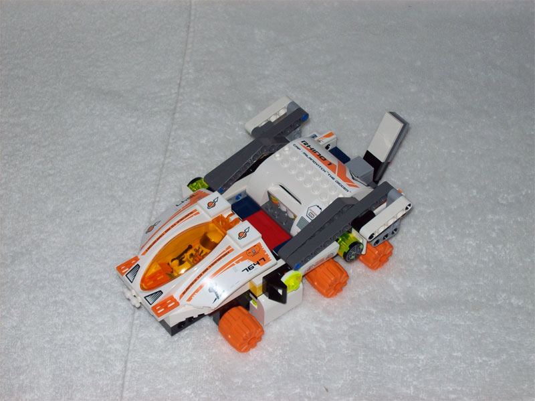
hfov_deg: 27.8
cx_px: 268
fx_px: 1081
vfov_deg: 21.0
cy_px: 200
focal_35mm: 70
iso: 80
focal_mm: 11.6
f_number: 3.8
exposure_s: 1/97.2
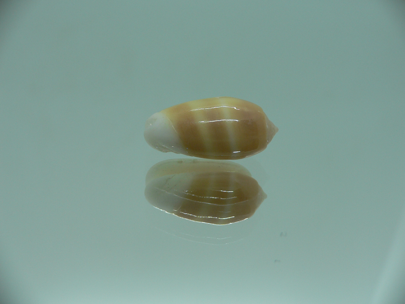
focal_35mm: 35
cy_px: 152
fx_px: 409
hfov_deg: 52.6
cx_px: 202
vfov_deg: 40.7
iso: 80
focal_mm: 4.6
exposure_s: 1/80
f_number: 2.8
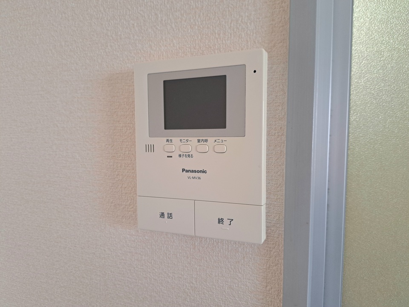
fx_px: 284
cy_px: 154
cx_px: 204
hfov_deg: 71.6
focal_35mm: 24
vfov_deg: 56.8
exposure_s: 1/50
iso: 200
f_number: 1.8
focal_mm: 5.23
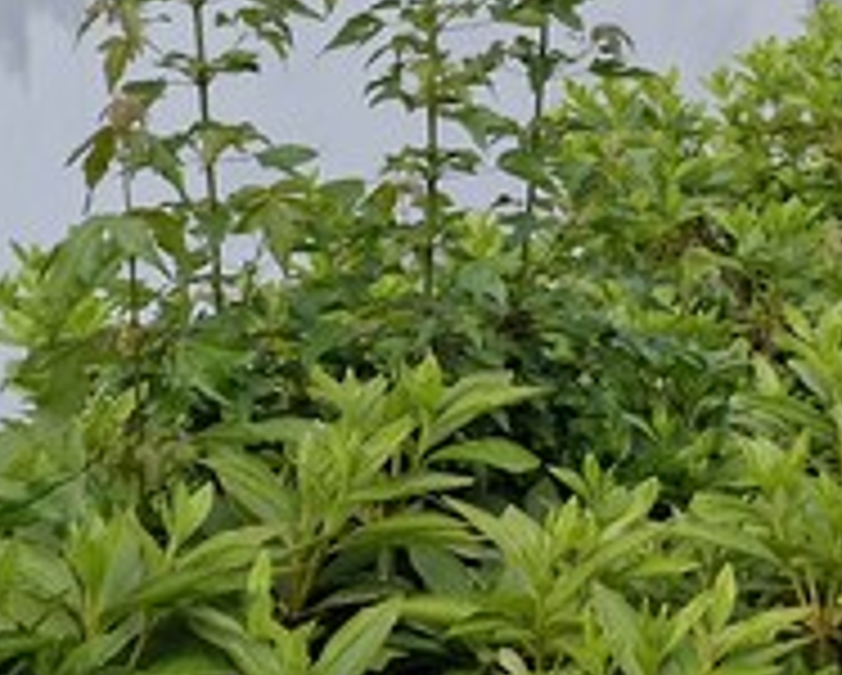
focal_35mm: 108
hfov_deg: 15.0
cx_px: 1607
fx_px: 2694
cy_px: 223
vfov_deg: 14.3
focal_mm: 5.54
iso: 400
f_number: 1.8
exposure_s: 1/120
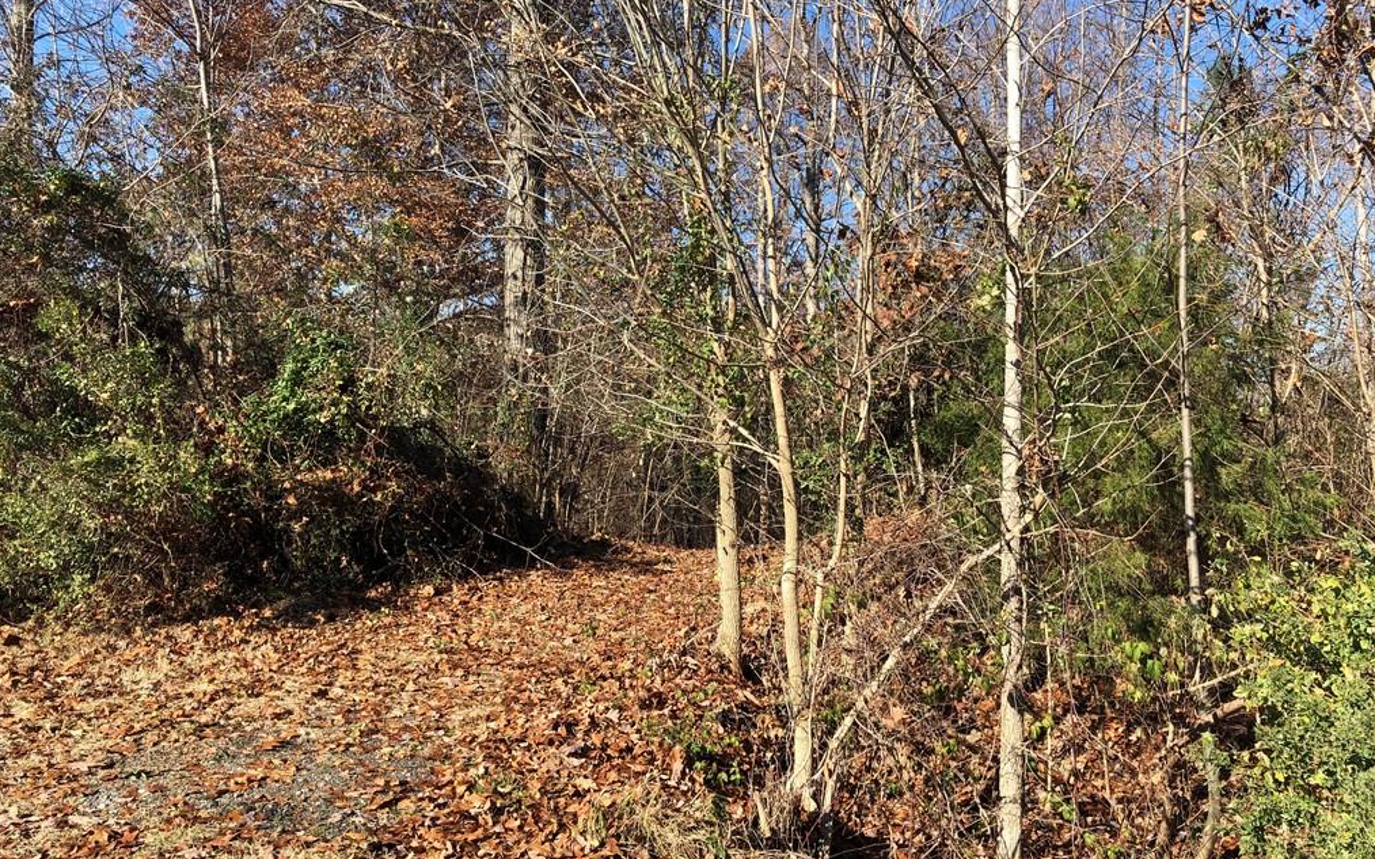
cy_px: 423
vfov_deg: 41.8
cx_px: 691
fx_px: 1124
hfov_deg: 62.9
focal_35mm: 30
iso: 20
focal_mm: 3.99
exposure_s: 1/873
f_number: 1.8
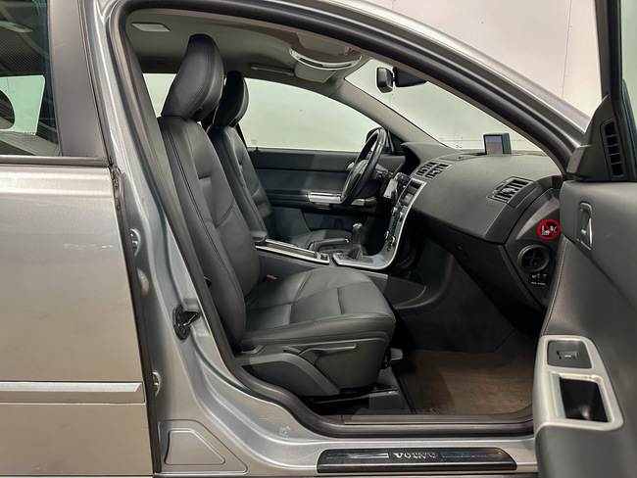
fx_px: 442
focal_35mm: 24
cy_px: 239
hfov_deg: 71.6
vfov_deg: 56.8
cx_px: 318
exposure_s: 1/25
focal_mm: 6.86
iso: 800
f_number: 1.78
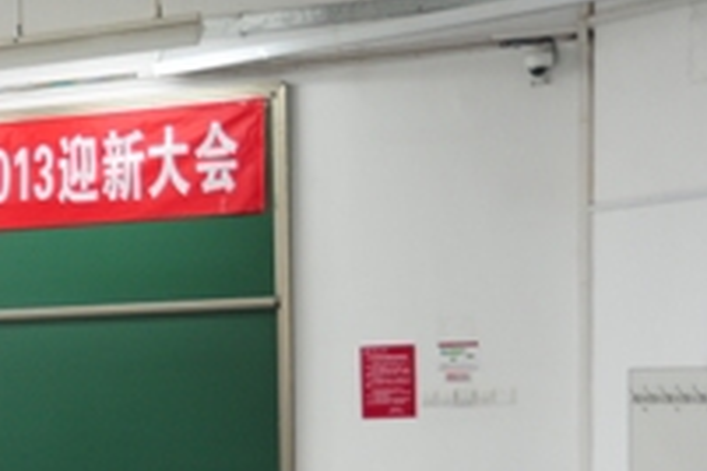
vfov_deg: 15.5
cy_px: 448
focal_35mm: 87
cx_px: -158
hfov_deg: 21.6
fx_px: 1708
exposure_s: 1/80
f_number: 4
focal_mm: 35
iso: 1250
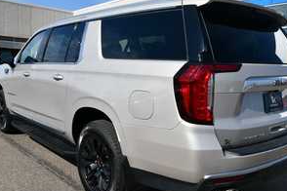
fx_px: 271
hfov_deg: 55.8
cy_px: 102
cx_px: 150
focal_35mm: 34
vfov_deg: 38.9
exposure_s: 1/320
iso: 100
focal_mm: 17
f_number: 9
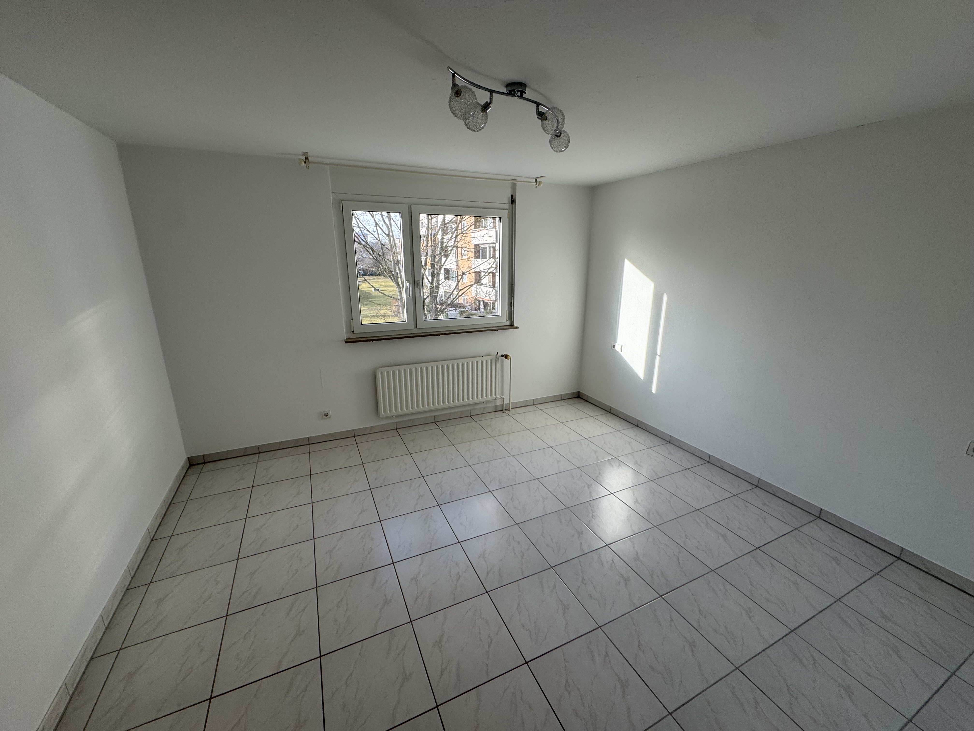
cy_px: 366
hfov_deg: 102.1
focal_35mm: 14
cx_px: 487
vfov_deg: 85.7
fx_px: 394
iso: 40
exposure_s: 1/141
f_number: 2.2
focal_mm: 2.22
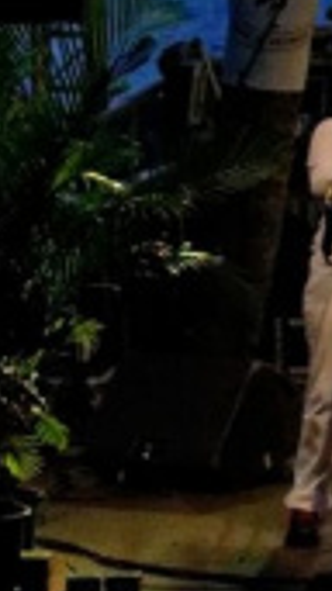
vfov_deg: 4.2
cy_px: -145
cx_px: 1314
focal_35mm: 514
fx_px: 8056
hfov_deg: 2.3
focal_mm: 70
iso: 1250
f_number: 4.5
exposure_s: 1/125
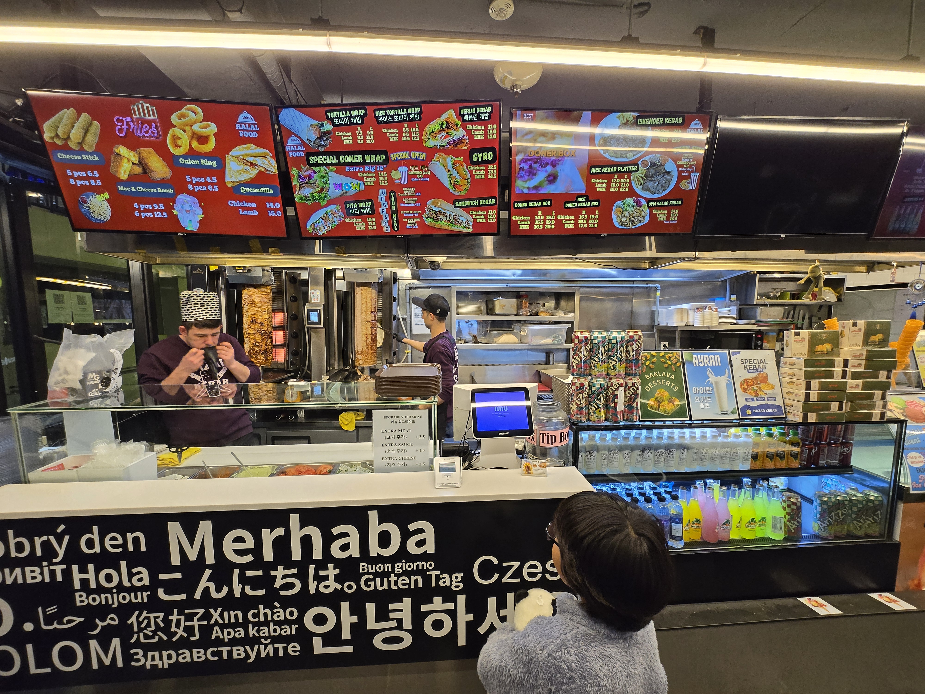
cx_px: 462
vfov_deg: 89.9
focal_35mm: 13
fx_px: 347
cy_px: 347
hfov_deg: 106.2
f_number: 2.2
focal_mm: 1.7
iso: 125
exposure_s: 1/60
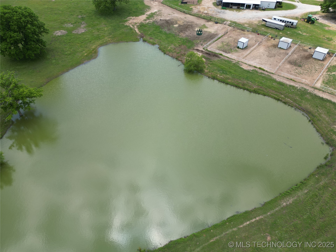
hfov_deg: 71.6
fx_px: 233
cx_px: 168
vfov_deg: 56.8
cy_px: 126
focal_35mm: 24
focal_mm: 6.72
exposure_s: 1/1500
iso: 100
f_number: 1.7
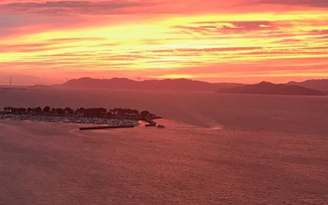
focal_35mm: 72
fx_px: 644
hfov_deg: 28.2
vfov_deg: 18.1
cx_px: 246
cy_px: 127
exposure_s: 1/30
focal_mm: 3.99
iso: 32
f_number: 1.8
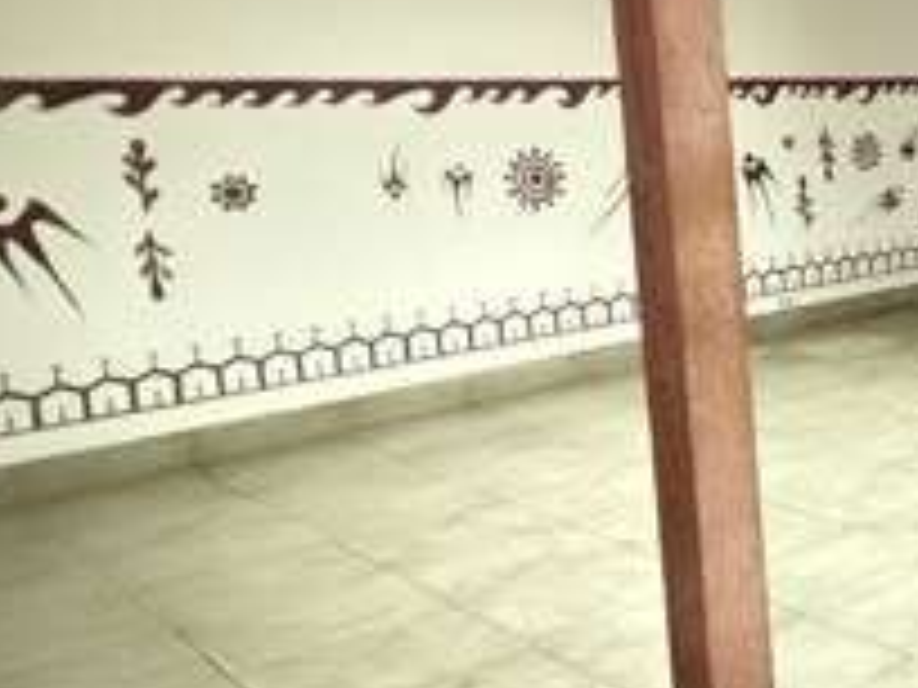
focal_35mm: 44
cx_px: 1382
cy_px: 216
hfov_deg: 28.2
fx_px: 1167
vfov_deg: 32.5
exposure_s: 1/60
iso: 1250
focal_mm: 2.22
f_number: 2.2
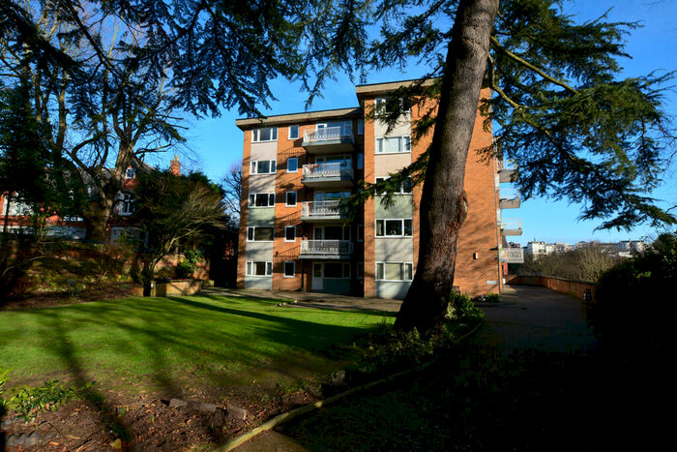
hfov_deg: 100.4
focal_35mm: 15
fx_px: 282
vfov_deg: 77.4
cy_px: 226
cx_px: 338
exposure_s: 1/250
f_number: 10
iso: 400
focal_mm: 10
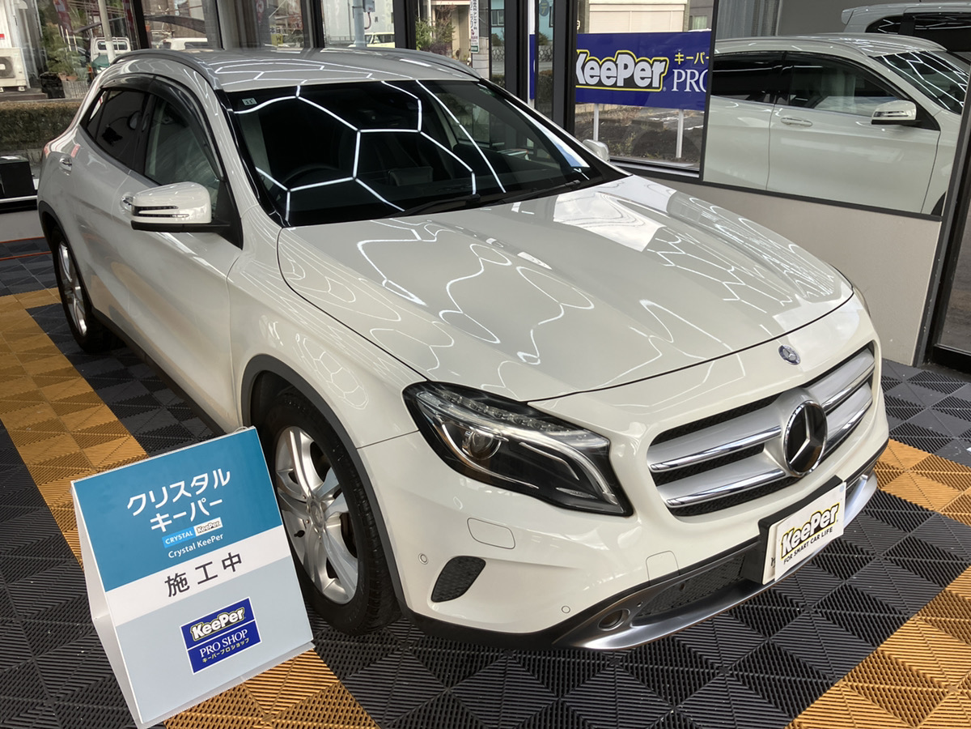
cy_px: 364
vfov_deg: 49.7
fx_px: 785
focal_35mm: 28
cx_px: 486
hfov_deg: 63.4
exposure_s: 1/419
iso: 32
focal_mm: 3.99
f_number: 1.8
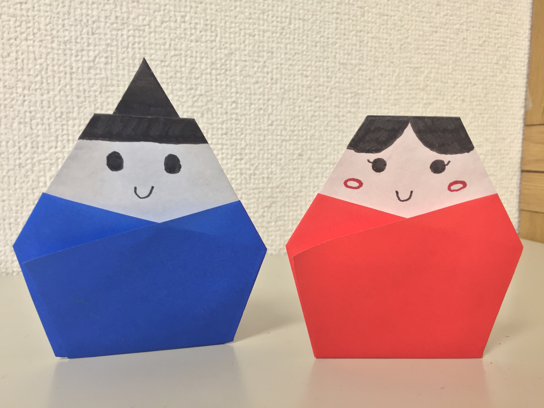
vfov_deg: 48.2
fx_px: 456
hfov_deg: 61.7
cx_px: 272
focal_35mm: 29
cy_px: 204
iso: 80
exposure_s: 1/33
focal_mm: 4.15
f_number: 2.2
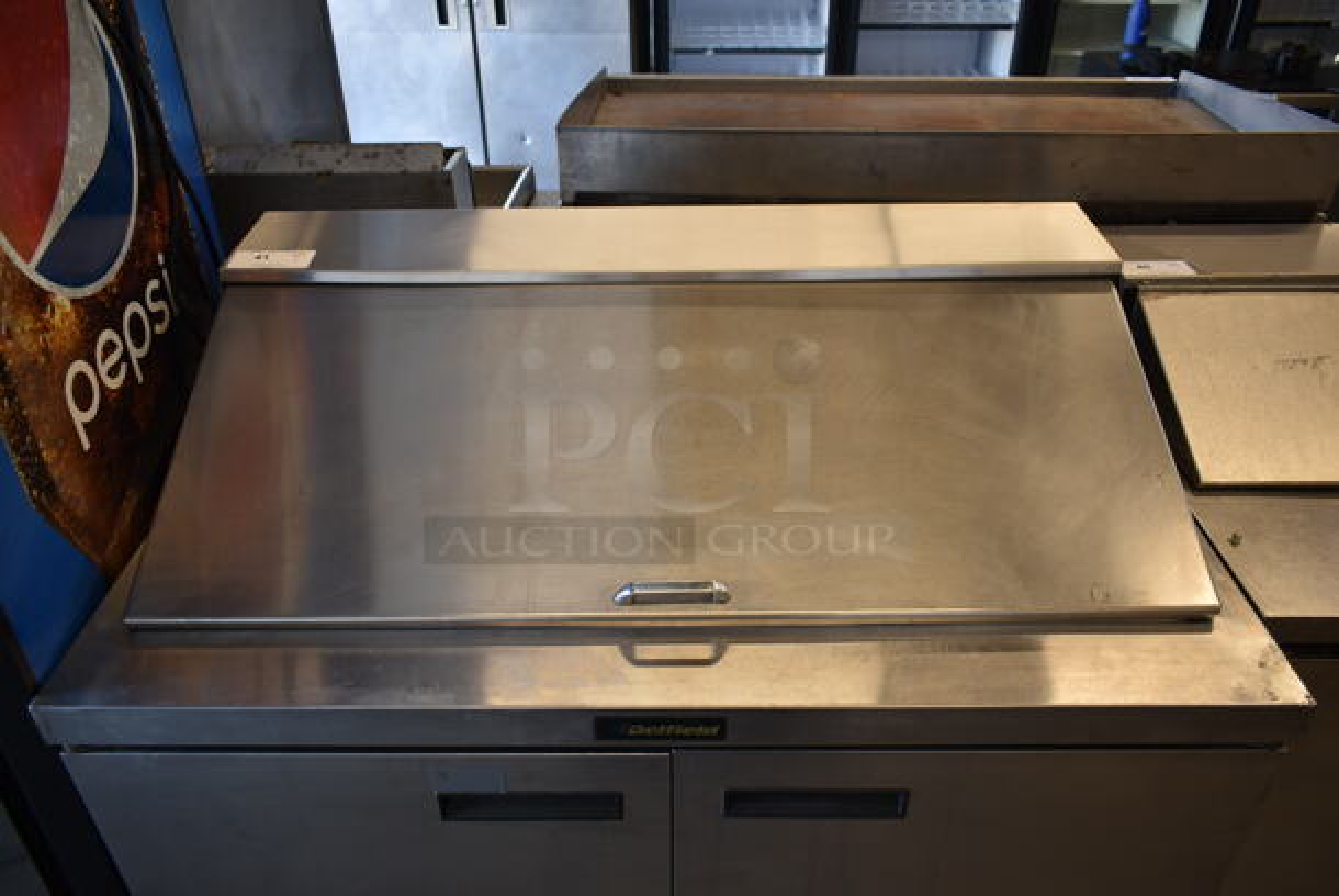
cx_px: 670
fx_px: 1005
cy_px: 448
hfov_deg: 67.3
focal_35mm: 27
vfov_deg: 48.0
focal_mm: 18
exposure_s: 1/30
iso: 200
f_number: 3.5
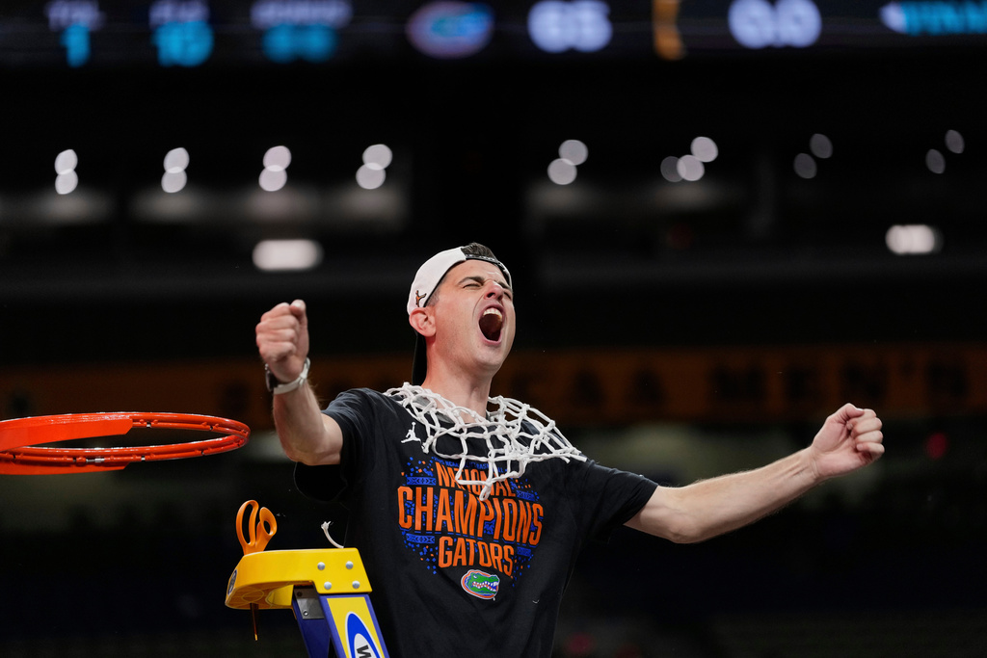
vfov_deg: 8.7
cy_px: 329
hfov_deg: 13.1
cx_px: 494
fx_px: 4305
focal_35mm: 157
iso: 2500
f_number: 2.8
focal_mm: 157
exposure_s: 1/2000
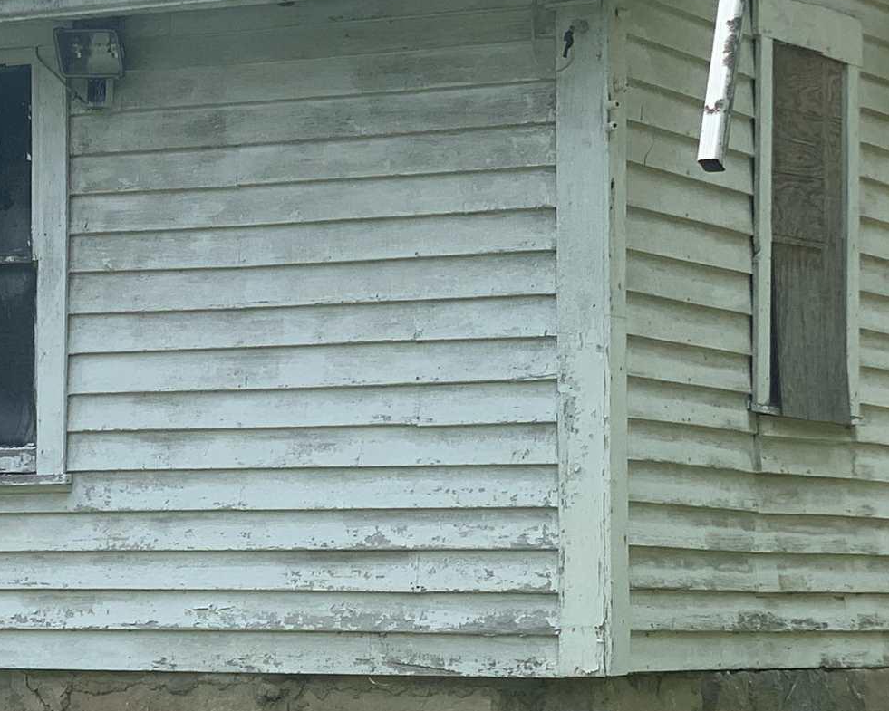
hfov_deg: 11.7
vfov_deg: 9.7
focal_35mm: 159
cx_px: -411
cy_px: 507
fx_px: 4184
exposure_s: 1/716
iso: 16
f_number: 2.4
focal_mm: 6
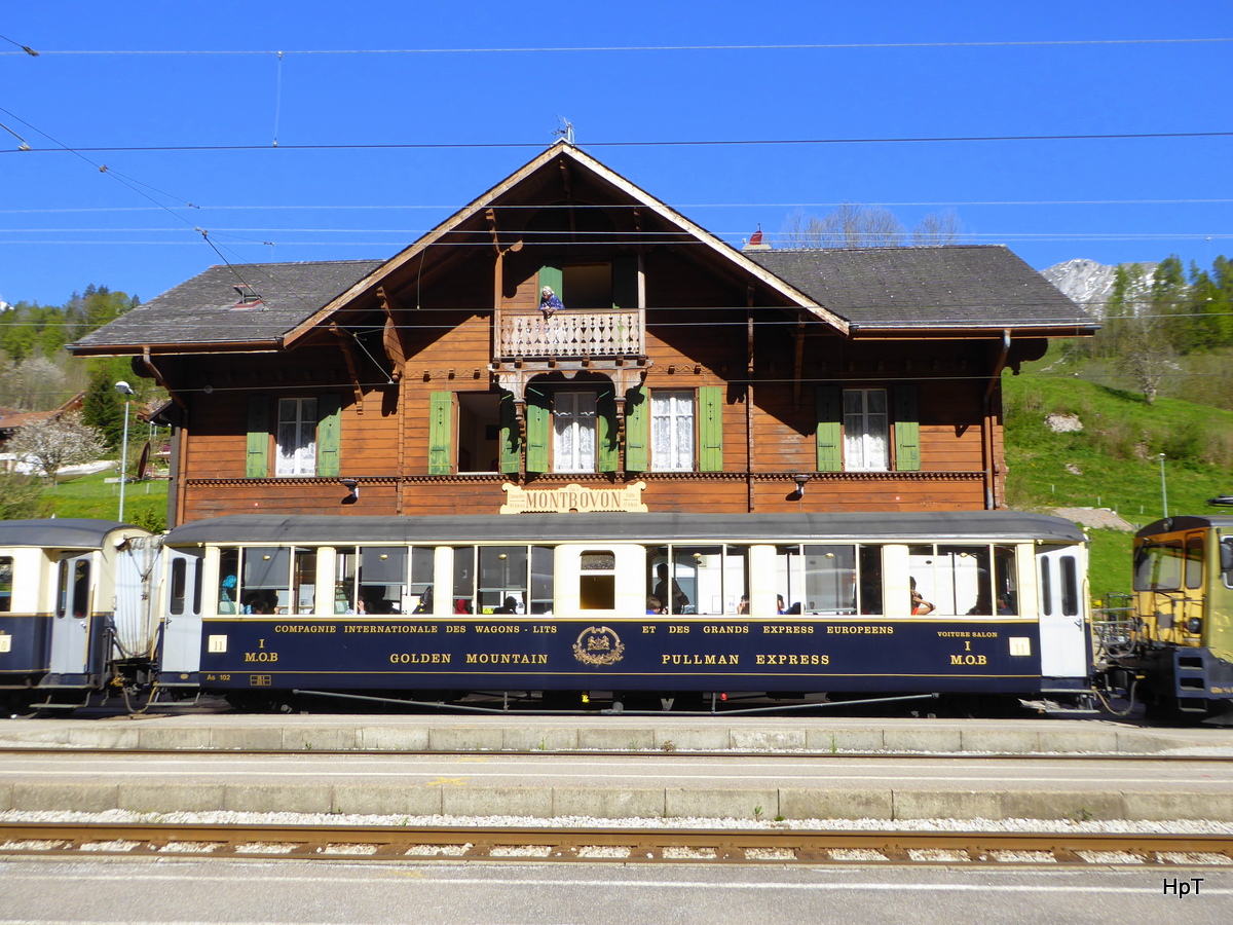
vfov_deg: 44.2
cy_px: 462
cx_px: 616
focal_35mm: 32
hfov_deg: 56.8
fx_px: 1140
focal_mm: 5.4
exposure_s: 1/640
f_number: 3.5
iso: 80
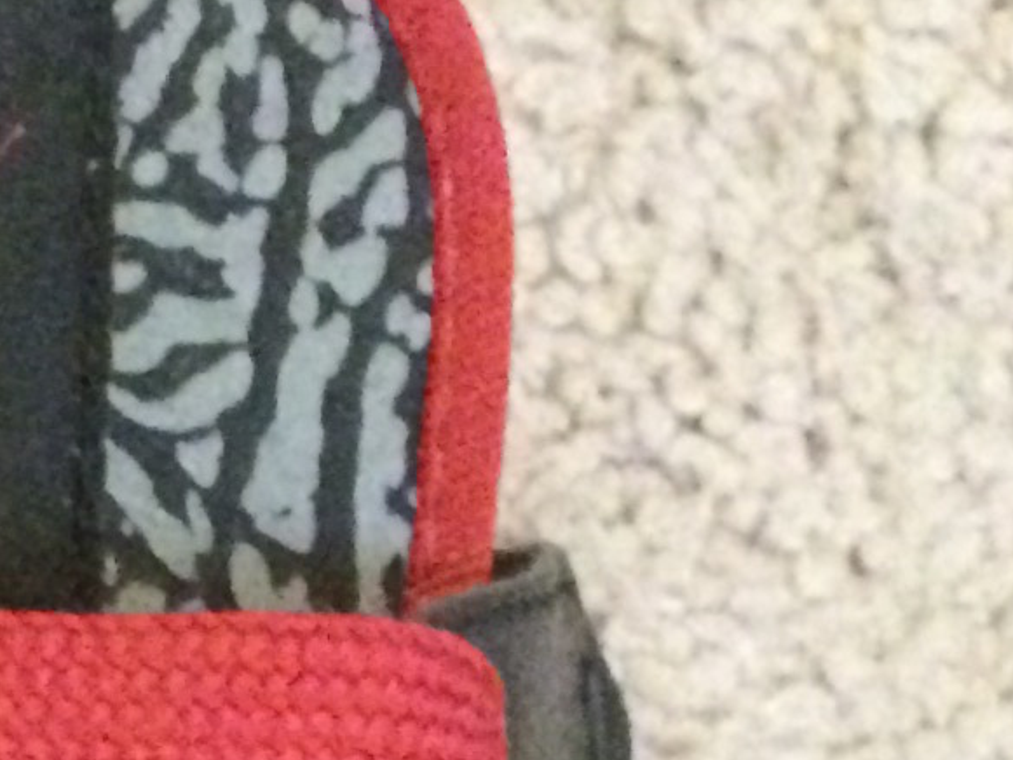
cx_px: -1592
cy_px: 1112
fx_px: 4771
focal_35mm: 163
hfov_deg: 10.2
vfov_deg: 8.9
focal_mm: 4.15
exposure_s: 1/15
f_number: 2.2
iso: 1250
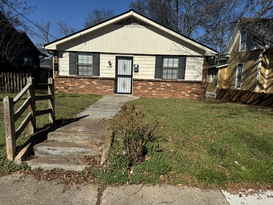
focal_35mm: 24
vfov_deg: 56.8
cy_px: 102
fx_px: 189
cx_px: 136
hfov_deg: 71.6
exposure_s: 1/7092
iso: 80
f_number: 1.78
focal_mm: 6.76
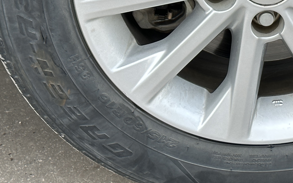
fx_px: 1166
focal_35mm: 146
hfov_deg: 14.3
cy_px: -61
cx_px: 232
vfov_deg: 8.8
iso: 64
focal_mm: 6.86
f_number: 1.78
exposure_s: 1/341
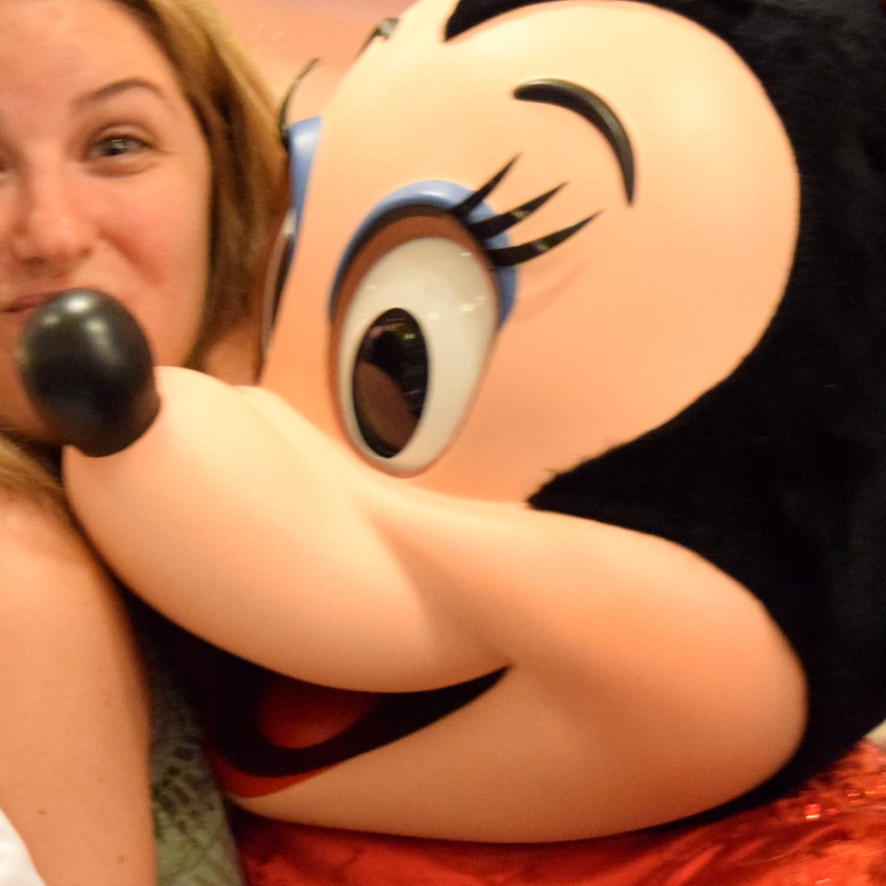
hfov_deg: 21.4
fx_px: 2344
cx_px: 343
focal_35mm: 81
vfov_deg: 21.4
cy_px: 384
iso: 5600
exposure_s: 1/50
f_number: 4.2
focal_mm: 29
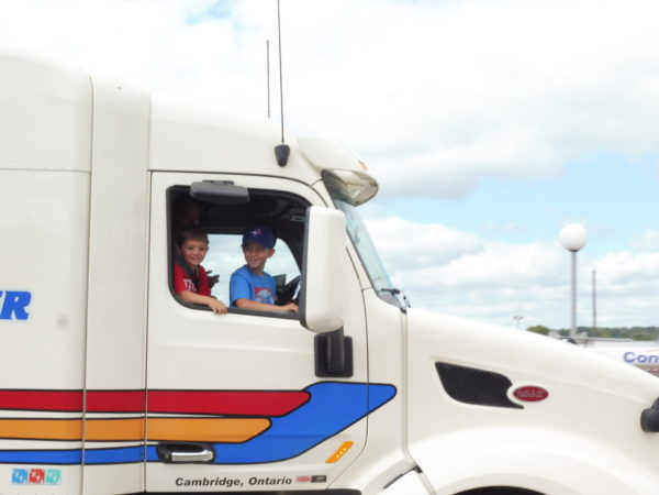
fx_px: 1028
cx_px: 330
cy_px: 248
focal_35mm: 54
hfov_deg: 35.5
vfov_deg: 27.0
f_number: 8
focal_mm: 9.7
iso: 100
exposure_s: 1/160
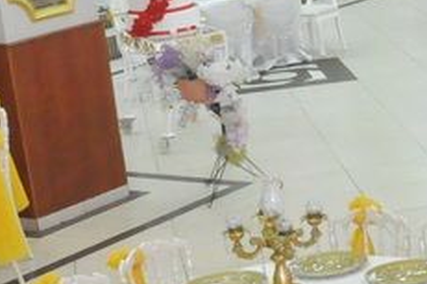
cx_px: 762
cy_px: 245
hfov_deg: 13.6
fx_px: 1601
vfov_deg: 10.1
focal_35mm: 135
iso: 3200
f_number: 8
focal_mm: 18
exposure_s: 1/80
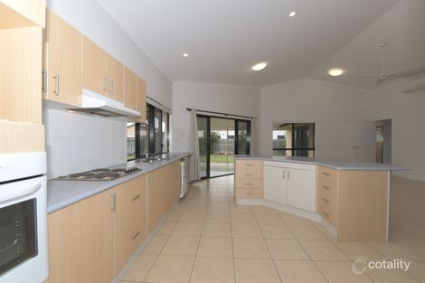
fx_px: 177
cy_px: 142
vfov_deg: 77.3
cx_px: 212
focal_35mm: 15
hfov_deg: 100.4
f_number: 8
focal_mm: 15
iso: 400
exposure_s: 1/60
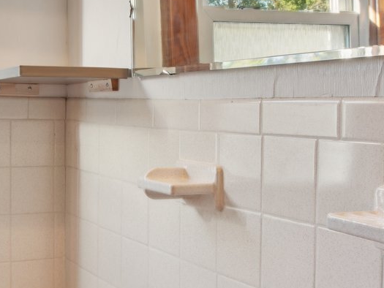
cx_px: 109
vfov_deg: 24.3
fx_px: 666
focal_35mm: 60
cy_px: 102
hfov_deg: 31.7
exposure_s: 1/5
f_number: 9
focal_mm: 16
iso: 100
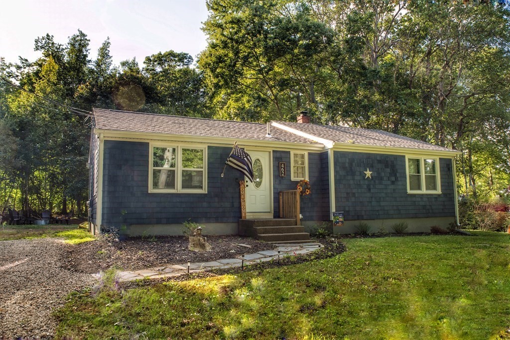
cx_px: 255
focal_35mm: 29
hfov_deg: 63.7
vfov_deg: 45.0
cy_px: 170
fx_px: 411
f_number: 5
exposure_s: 1/400
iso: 250
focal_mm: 29
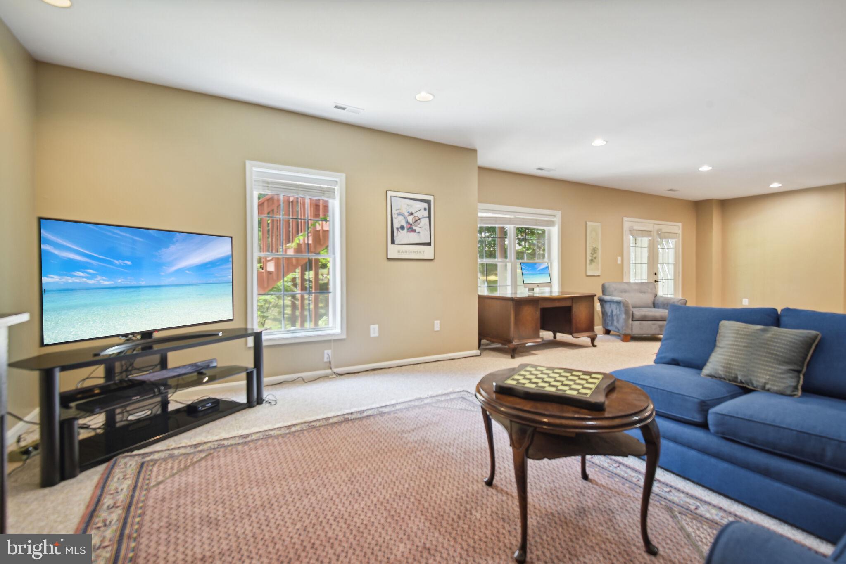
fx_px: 376
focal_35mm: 16
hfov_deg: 96.7
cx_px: 423
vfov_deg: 73.8
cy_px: 282
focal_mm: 16
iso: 400
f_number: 8
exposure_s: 1/4
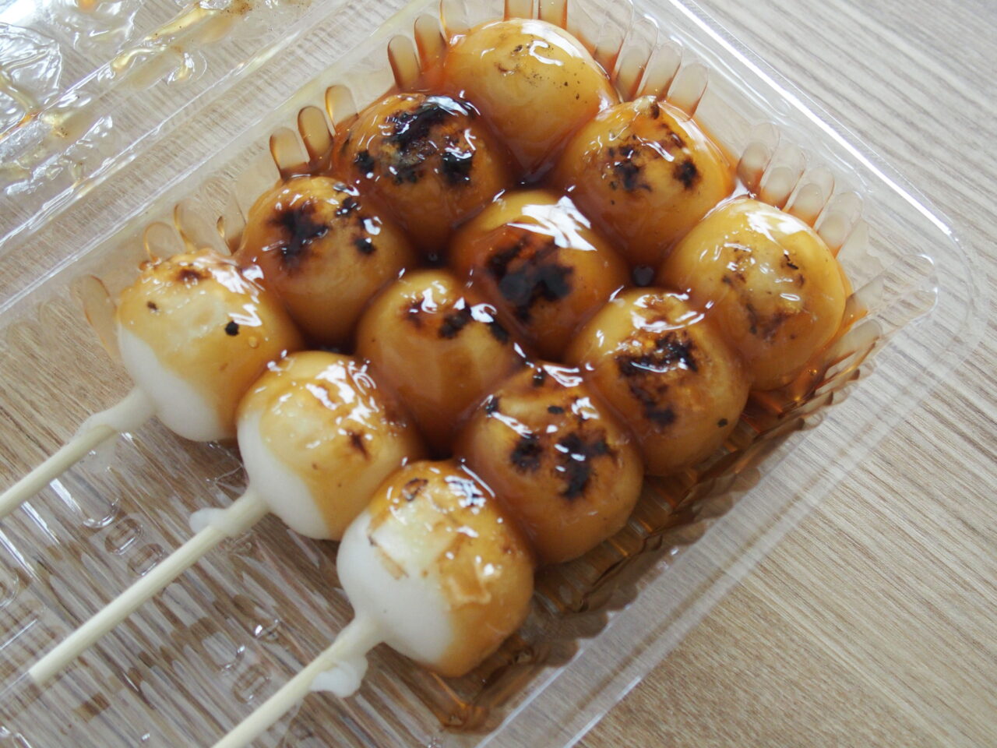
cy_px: 374
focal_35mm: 50
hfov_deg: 38.2
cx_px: 498
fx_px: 1440
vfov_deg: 29.1
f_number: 2.8
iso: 400
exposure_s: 1/50
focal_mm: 10.8
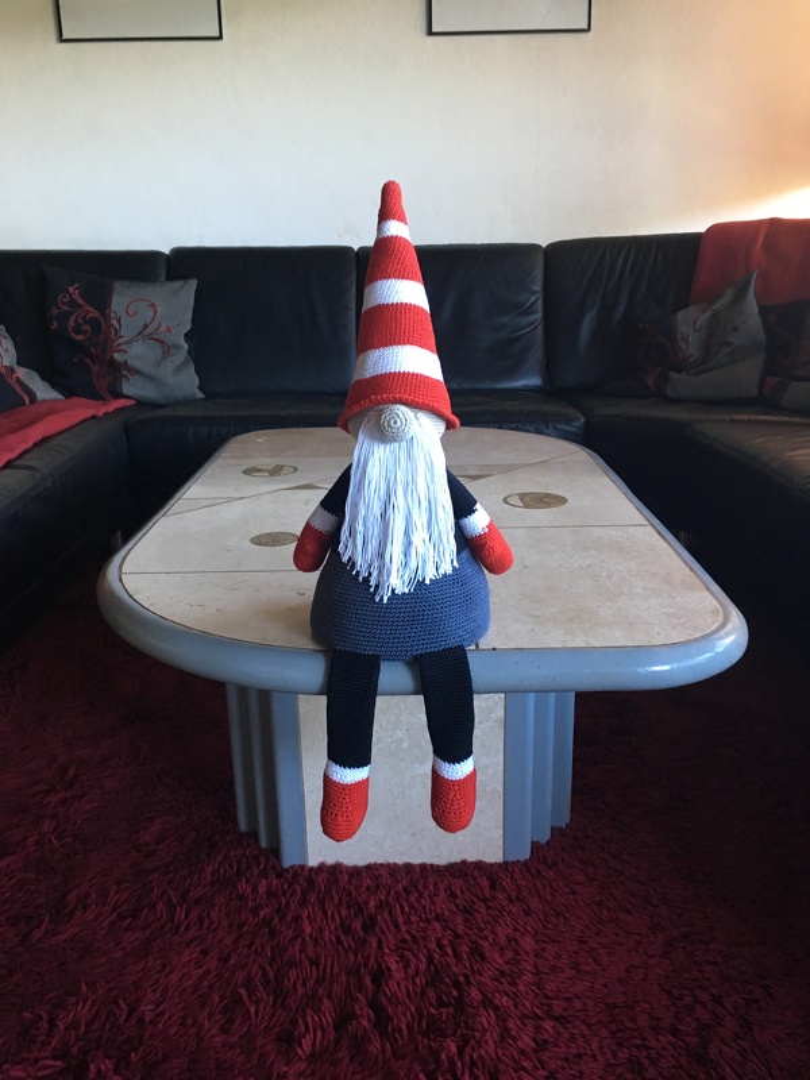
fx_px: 905
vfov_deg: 61.7
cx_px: 405
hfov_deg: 48.2
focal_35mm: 29
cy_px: 540
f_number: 2.2
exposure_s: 1/33
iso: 160
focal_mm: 4.15
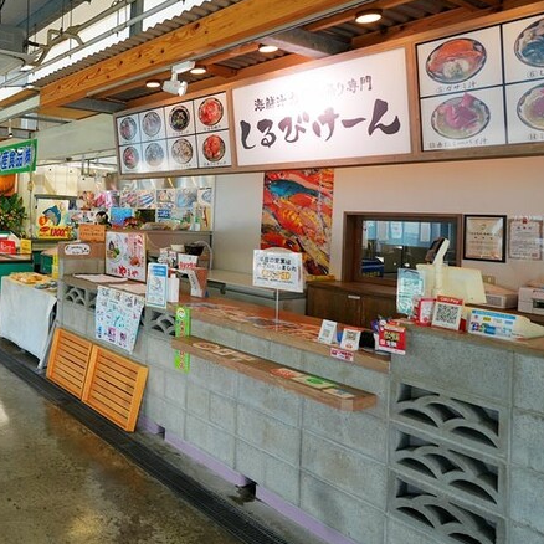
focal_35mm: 28
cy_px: 204
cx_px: 37
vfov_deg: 56.6
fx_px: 498
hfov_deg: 49.8
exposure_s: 1/60
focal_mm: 17
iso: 160
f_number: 4.5
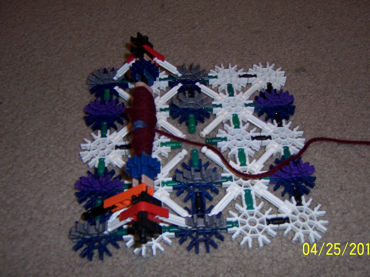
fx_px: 385
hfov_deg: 51.3
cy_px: 140
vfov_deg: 39.7
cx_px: 200
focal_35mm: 36
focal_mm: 5.5
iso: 80
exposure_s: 1/60
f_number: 2.8
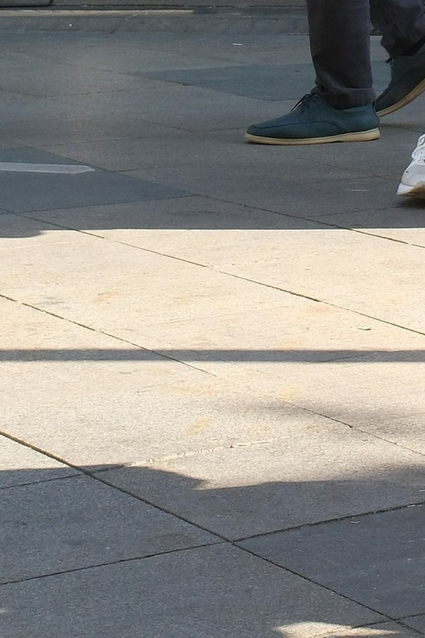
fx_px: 3398
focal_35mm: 192
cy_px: -609
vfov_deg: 10.0
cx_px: 617
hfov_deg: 7.1
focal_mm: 27
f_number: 5.6
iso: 640
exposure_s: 1/480
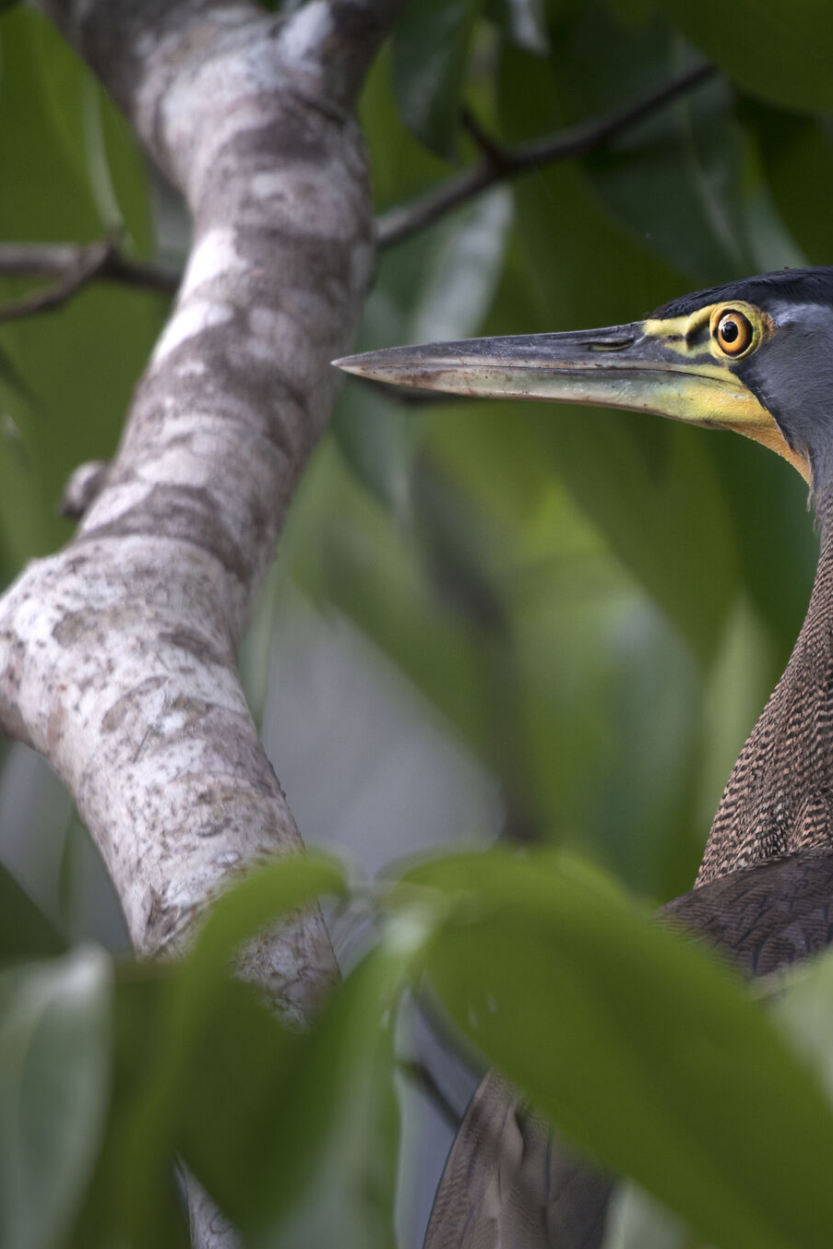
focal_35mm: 1861
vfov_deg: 1.1
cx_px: 700
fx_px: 64571
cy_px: 944
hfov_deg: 0.7
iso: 250
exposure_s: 1/125
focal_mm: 700
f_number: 5.6
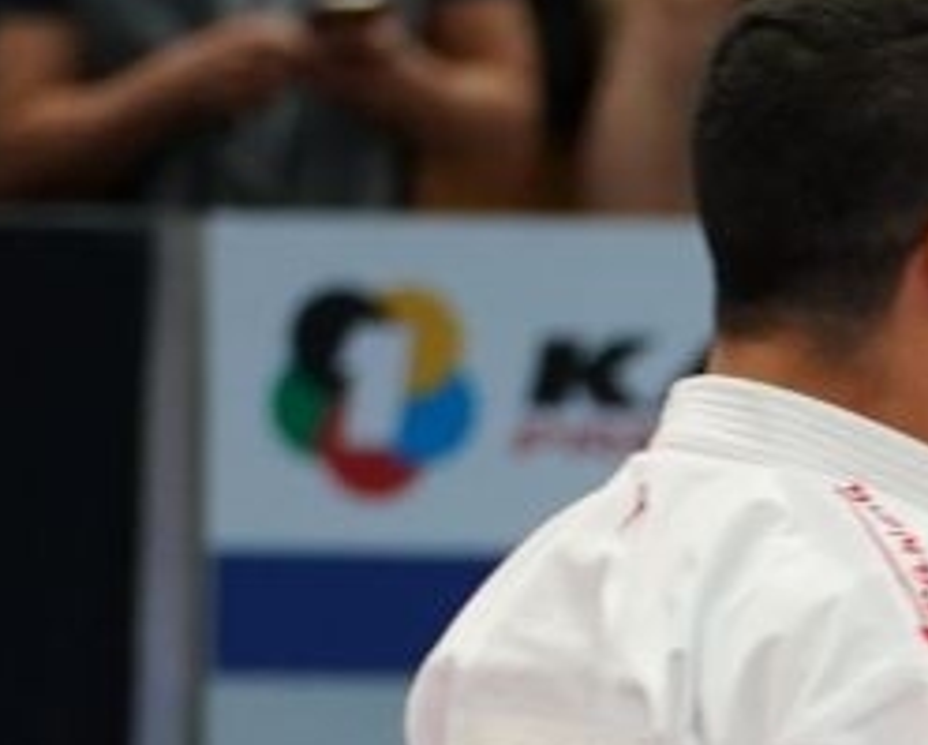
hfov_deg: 2.1
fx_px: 25820
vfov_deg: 1.6
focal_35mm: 939
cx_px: 1676
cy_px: 1516
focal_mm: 138
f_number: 2.8
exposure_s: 1/500
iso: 1250
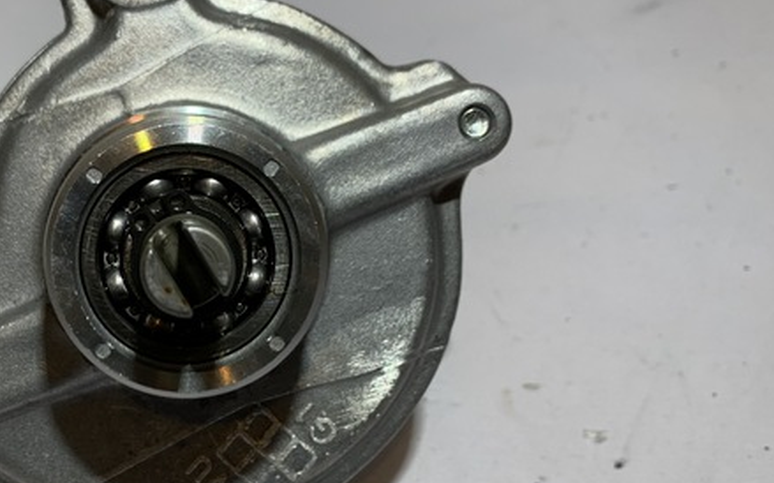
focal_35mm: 48
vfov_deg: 26.8
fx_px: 1012
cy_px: 302
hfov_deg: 40.6
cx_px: 187
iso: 40
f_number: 1.8
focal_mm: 4.25
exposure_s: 1/121
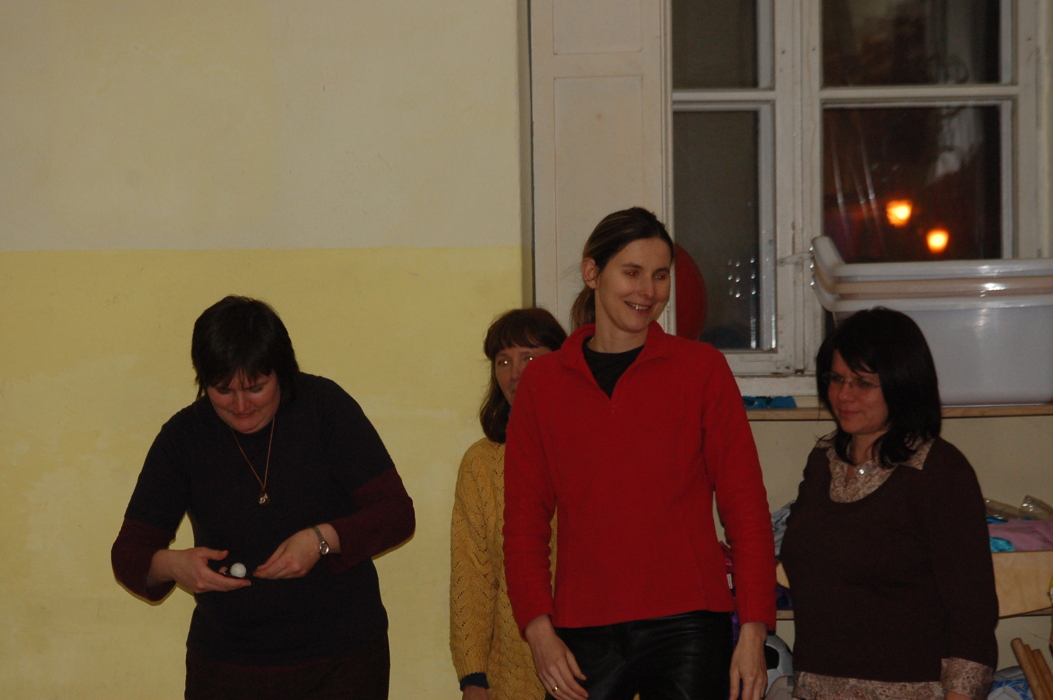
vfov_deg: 9.1
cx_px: 526
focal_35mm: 150
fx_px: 4384
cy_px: 350
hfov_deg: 13.7
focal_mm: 100
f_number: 5.6
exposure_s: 1/125
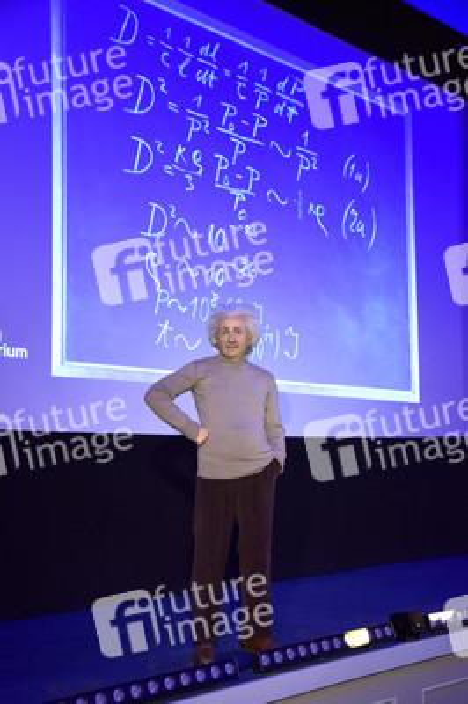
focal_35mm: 40
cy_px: 352
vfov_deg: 48.5
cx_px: 234
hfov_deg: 33.3
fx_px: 781
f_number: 5.6
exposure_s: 1/80
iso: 2500
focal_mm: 40
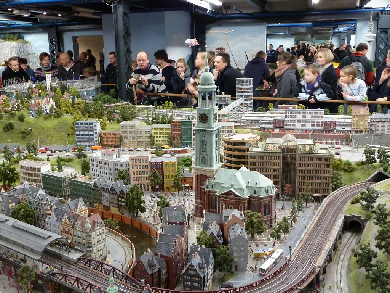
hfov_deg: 52.6
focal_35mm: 35
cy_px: 146
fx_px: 394
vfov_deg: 40.7
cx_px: 195
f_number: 3.5
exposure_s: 1/10
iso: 400
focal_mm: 5.7
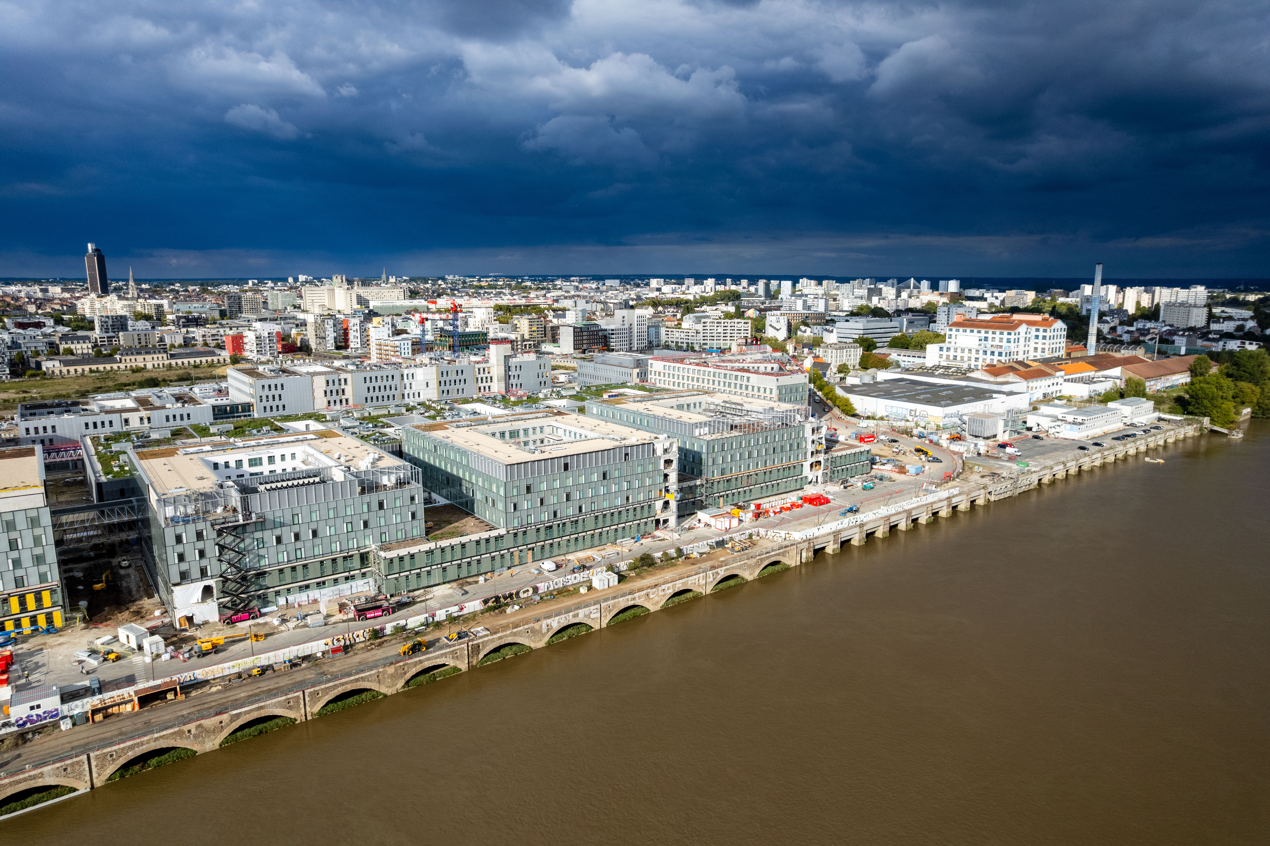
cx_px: 635
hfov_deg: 78.6
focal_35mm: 22
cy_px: 423
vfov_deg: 57.2
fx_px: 776
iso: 150
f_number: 2.8
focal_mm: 8.38
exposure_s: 1/2500
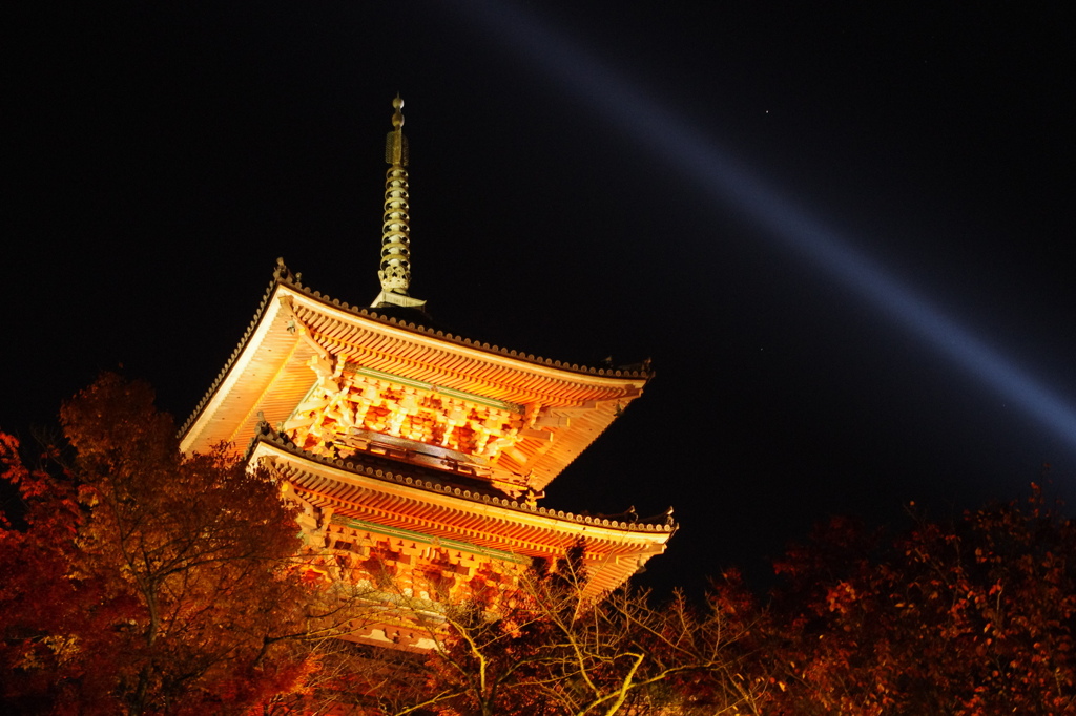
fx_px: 1793
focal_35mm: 60
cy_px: 358
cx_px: 538
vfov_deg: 22.6
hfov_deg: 33.4
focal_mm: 40
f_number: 4.5
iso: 1600
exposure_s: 1/3.33
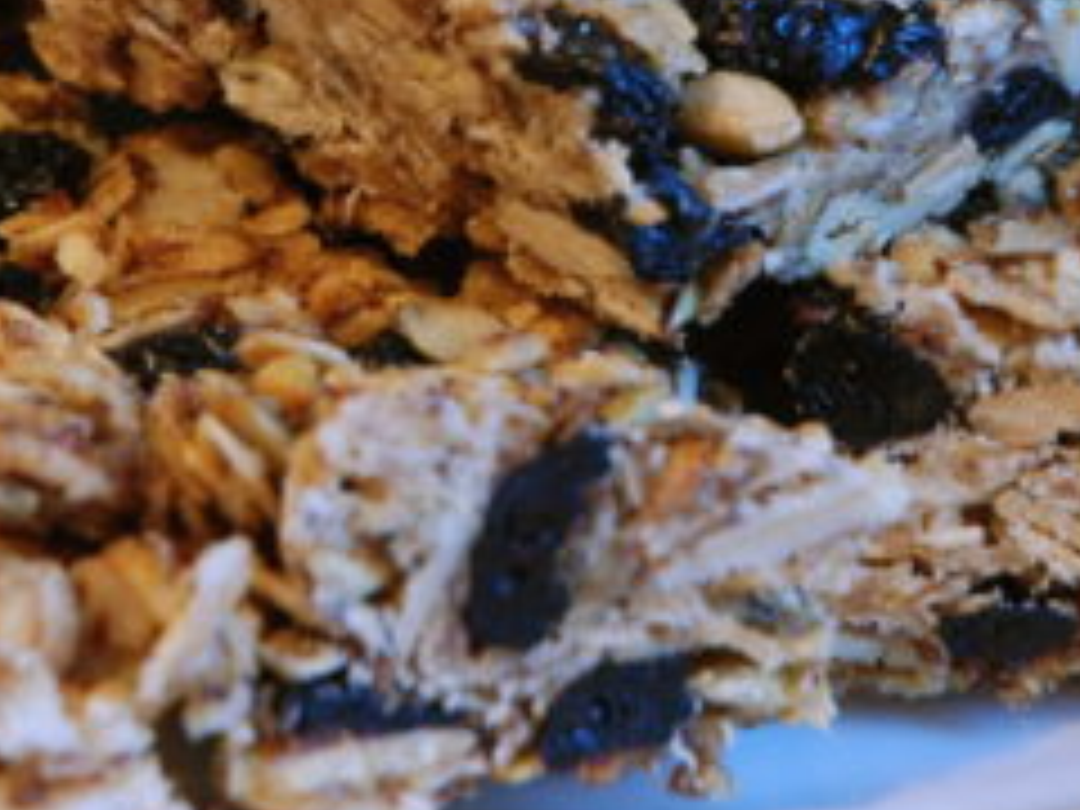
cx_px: 562
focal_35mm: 323
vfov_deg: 4.6
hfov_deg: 6.1
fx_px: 10077
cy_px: 50
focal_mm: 70
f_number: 4.5
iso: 400
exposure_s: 1/4
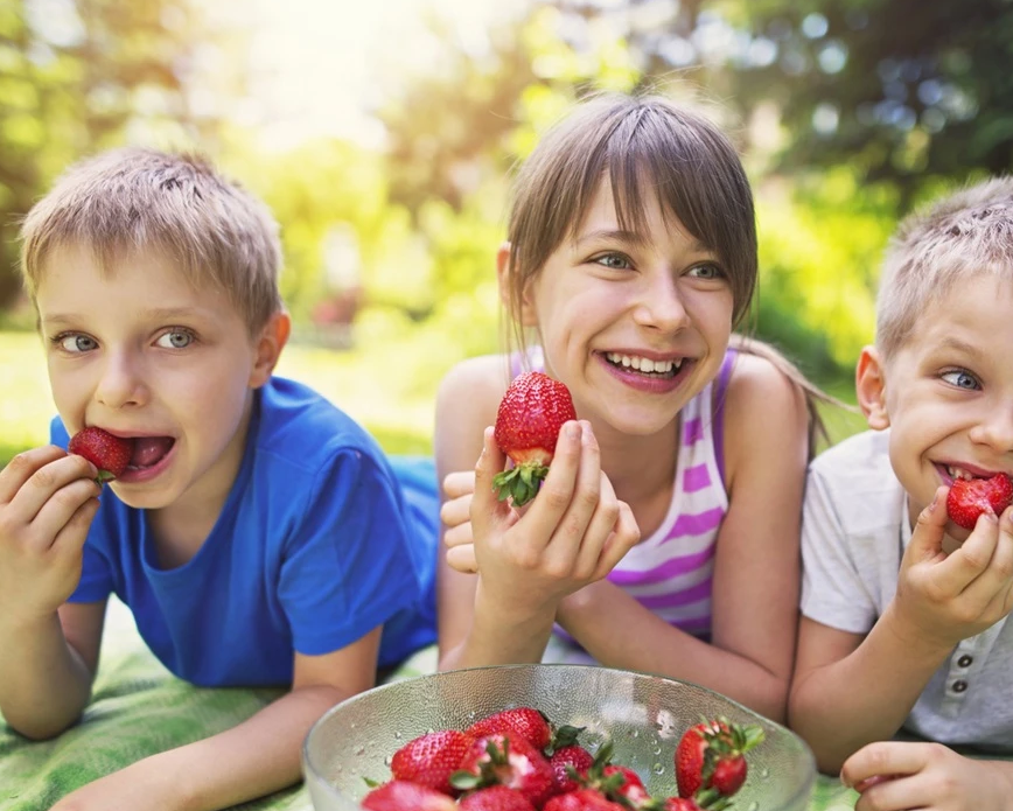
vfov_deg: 44.4
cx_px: 593
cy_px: 469
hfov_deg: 53.9
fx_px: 990
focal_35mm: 33
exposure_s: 1/640
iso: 100
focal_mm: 24
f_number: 1.4
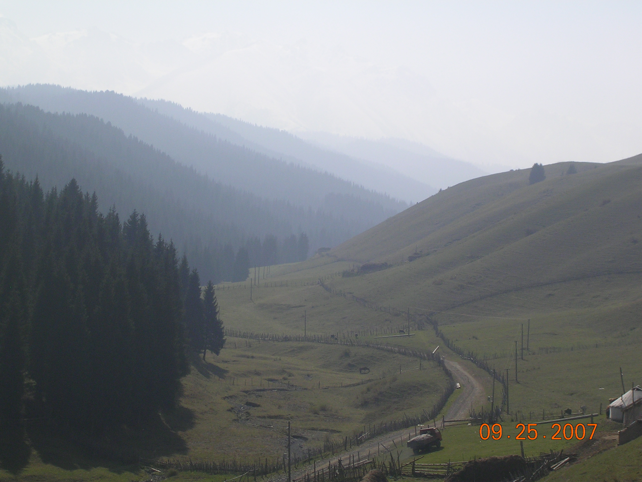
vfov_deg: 12.9
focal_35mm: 115
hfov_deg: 17.1
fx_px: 2133
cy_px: 241
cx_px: 321
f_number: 4.9
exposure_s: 1/1024
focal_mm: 17.4
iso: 50
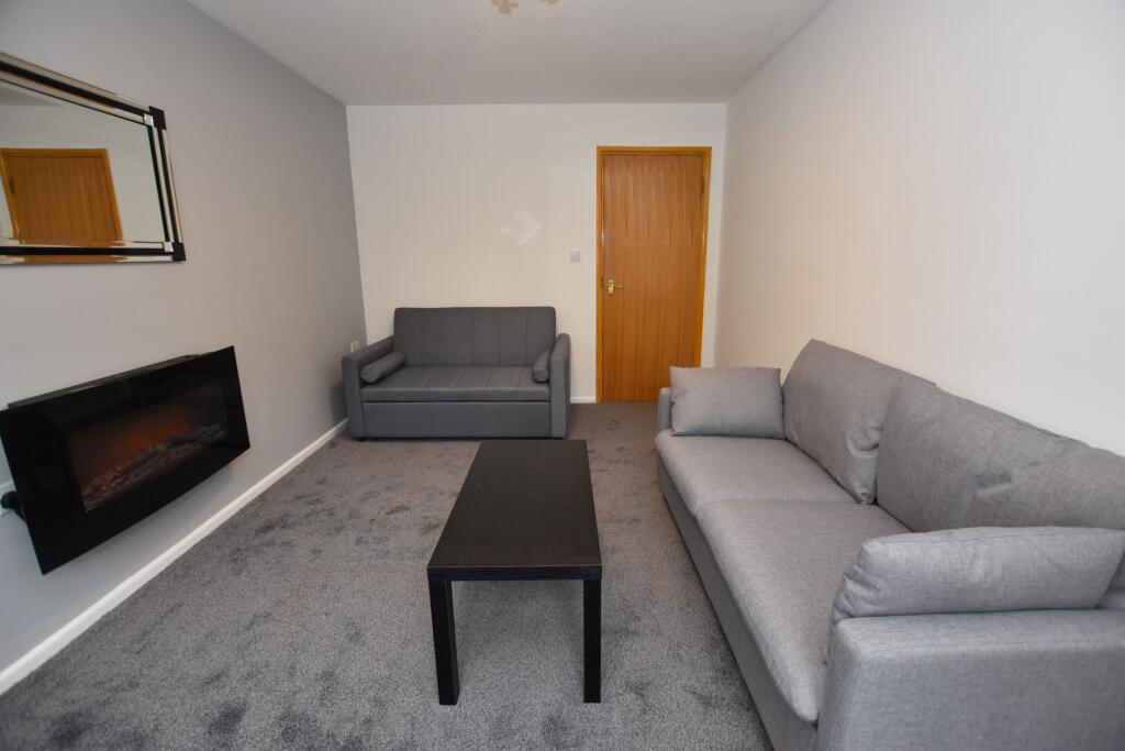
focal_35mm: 15
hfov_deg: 100.4
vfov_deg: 77.3
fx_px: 469
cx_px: 562
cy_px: 376
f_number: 4
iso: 800
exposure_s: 1/125
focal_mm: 10
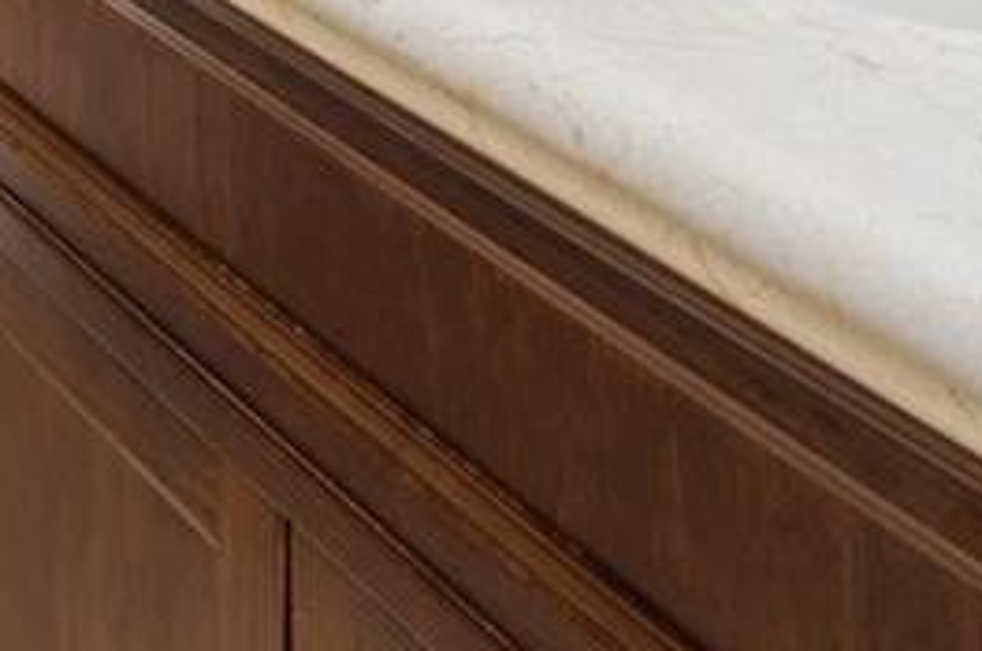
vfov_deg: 13.0
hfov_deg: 18.3
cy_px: -794
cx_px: -841
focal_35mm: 85
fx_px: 2314
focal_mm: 14
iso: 200
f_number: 8
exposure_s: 2
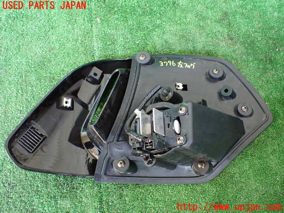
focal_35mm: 30
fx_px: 246
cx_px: 142
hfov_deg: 60.0
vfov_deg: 46.8
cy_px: 106
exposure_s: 1/60
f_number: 2.3
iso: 800
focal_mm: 5.4
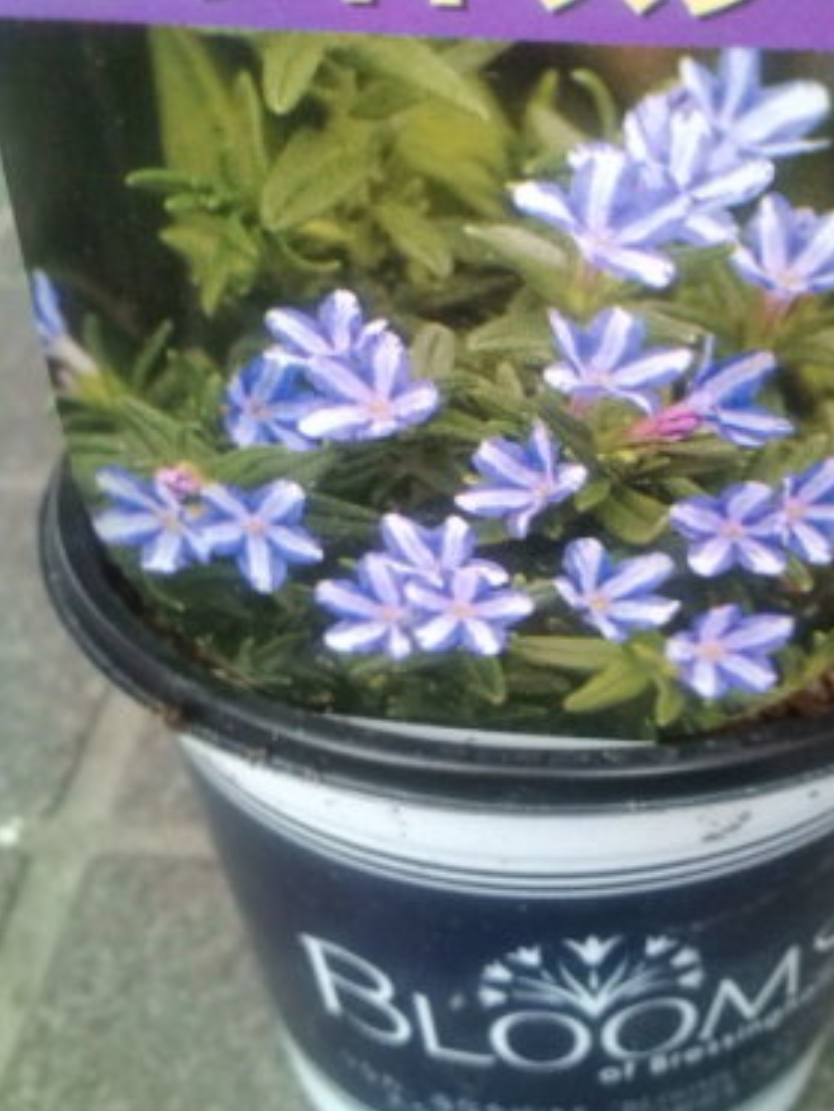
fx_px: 1381
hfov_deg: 33.5
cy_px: 484
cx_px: 513
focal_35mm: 43
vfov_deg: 43.8
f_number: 2.8
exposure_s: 1/15
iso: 93
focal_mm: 3.3
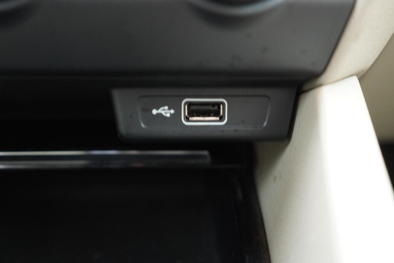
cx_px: 197
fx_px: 394
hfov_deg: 53.1
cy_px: 132
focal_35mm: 36
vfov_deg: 36.9
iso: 1000
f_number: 2.8
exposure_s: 1/40
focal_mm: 24
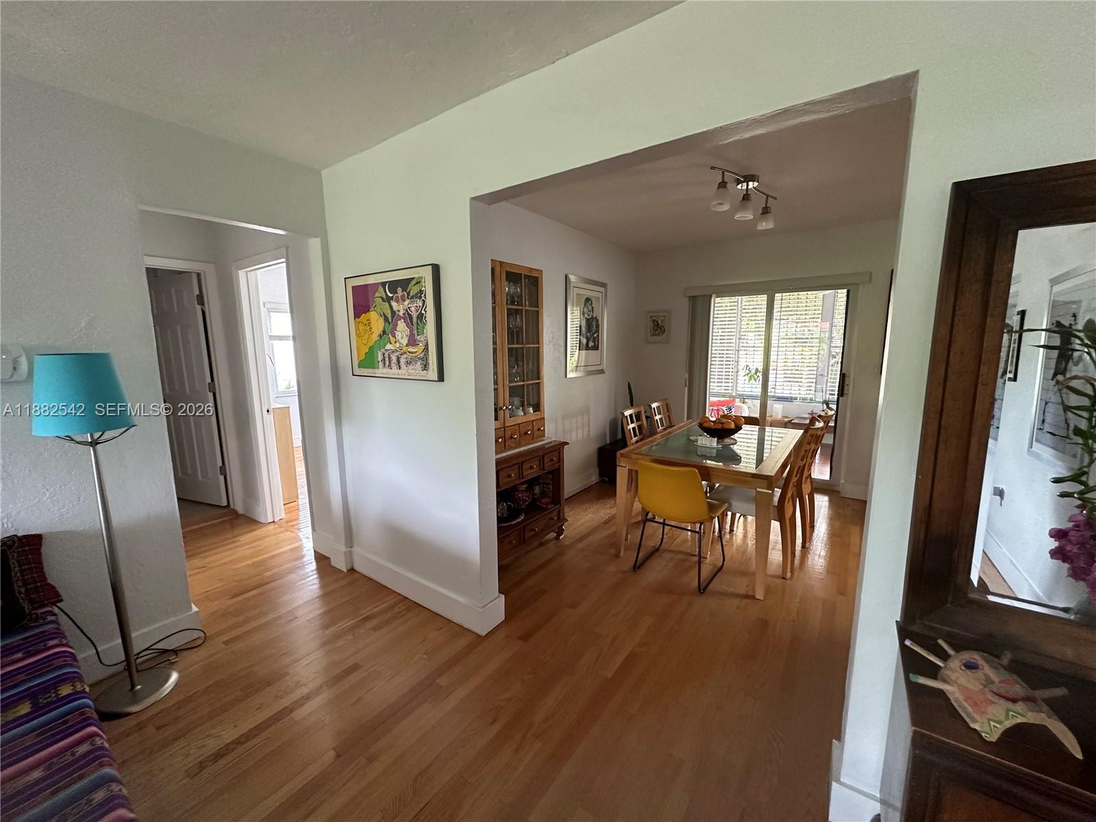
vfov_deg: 85.7
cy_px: 411
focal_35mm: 14
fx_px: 443
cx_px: 548
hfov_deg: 102.1
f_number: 2.2
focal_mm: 2.22
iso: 400
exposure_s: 1/60
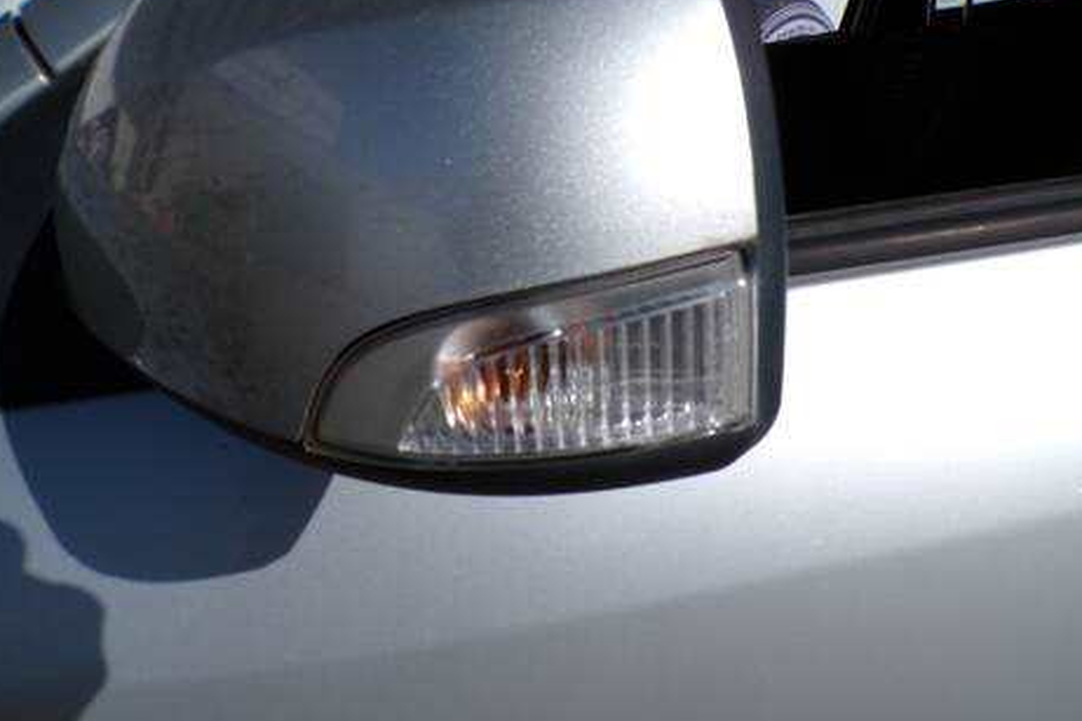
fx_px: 781
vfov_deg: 49.5
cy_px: 392
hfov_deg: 69.4
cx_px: 547
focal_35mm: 26
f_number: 5.8
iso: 100
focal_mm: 4.3
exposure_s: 1/1000
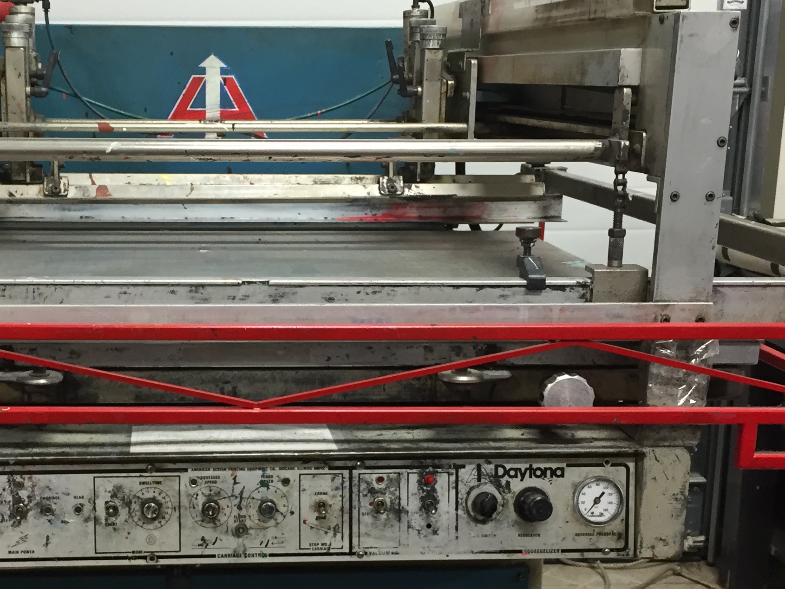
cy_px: 383
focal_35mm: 56
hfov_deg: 33.9
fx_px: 1270
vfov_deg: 26.0
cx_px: 232
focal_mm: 4.15
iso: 100
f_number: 2.2
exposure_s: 1/30
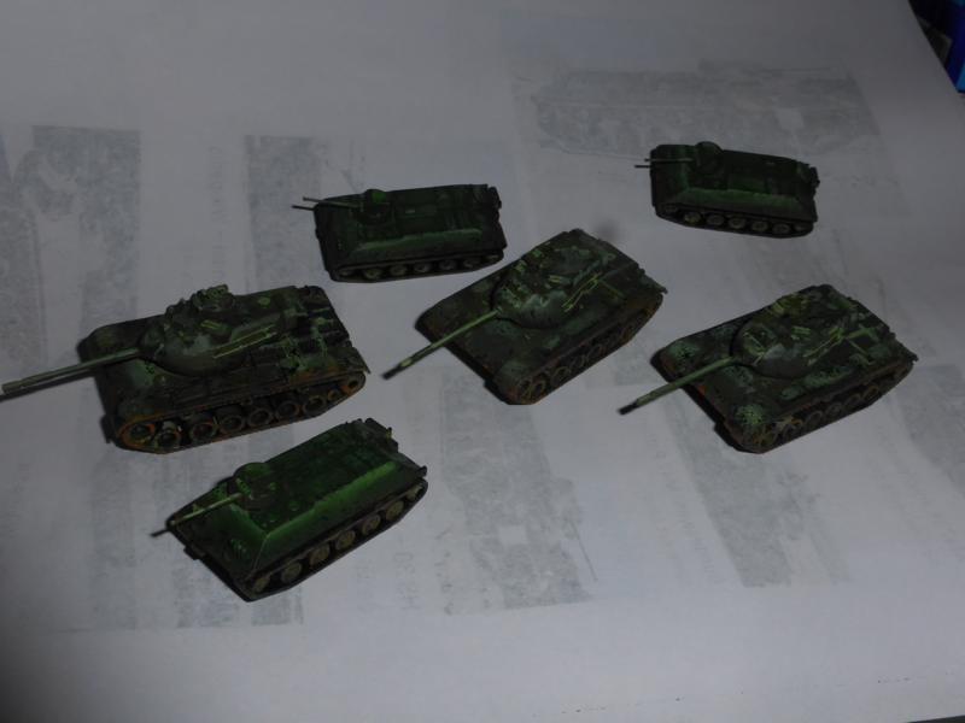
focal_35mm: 34
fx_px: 948
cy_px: 362
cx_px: 482
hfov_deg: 54.0
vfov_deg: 41.8
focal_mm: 6.1
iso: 100
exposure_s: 1/800
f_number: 8
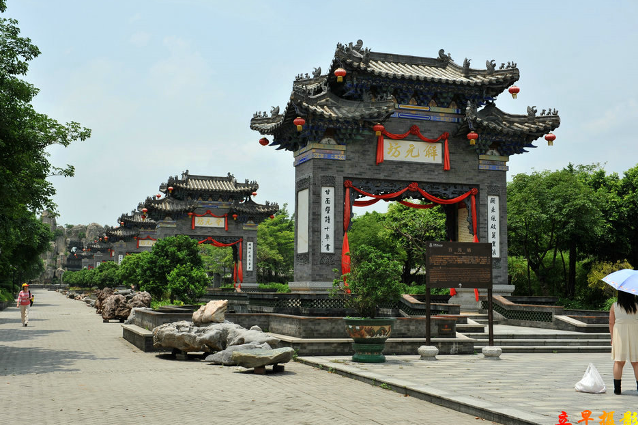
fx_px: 815
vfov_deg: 29.2
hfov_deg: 42.8
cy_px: 213
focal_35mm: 46
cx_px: 300
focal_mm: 42
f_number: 11
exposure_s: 1/320
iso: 200
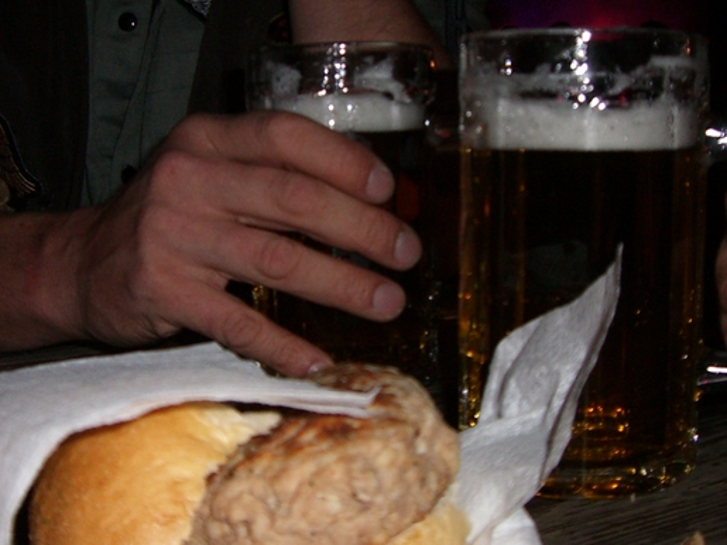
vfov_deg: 24.8
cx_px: 337
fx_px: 1239
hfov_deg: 32.7
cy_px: 244
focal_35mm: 59
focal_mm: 6.2
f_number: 2.7
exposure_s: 1/60
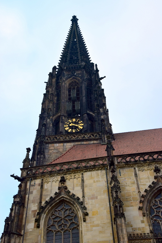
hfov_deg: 29.2
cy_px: 124
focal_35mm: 46
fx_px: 310
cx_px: 81
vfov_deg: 42.7
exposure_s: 1/160
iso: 400
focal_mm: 30
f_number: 9
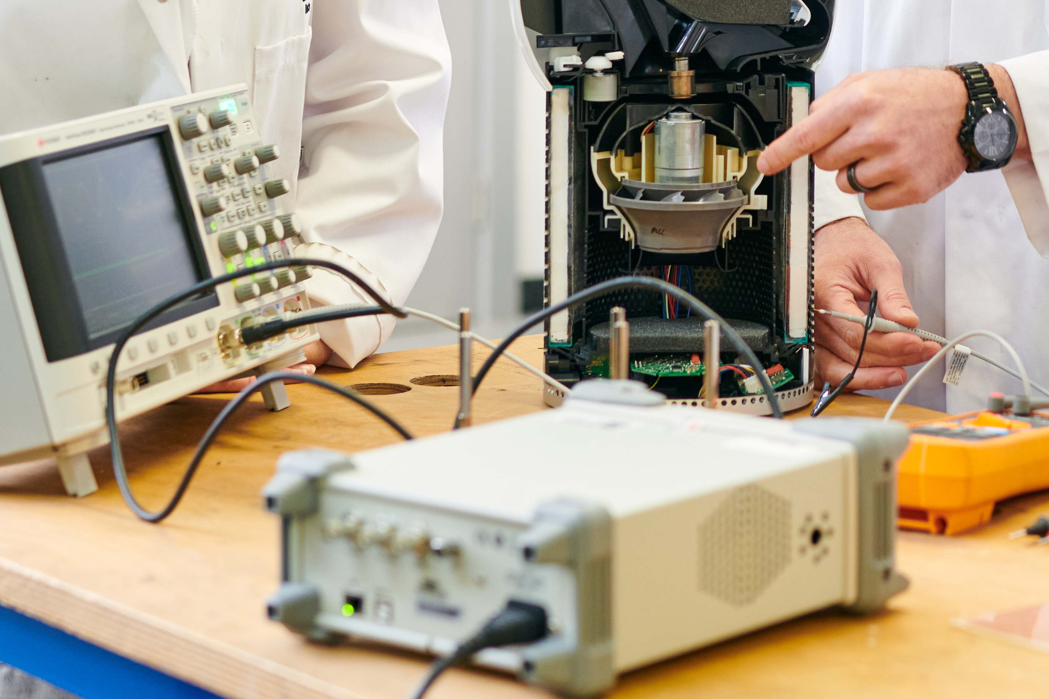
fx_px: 3700
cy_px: -145
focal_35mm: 127
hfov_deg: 15.9
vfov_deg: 10.6
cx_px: 1005
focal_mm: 50
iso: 640
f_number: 13
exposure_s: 1/160
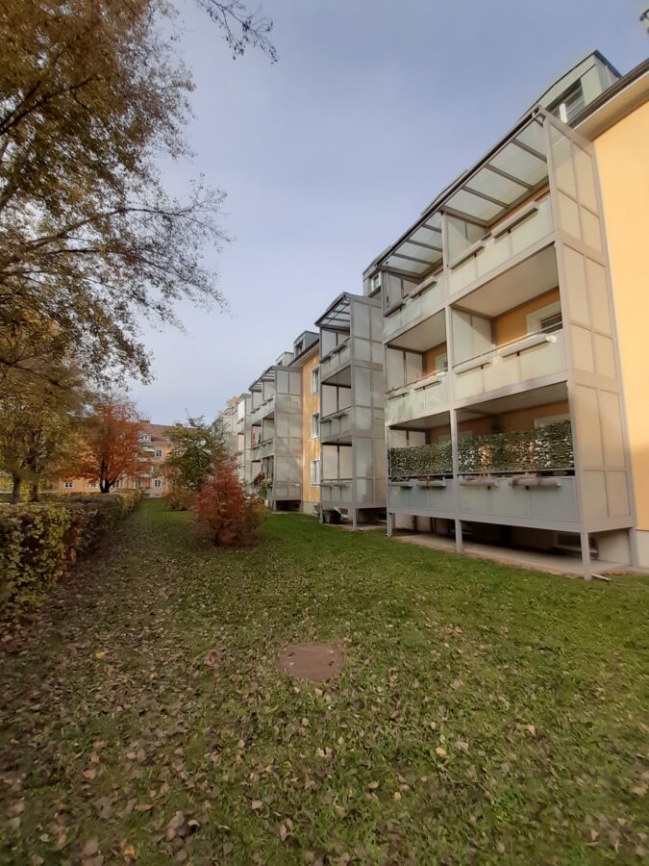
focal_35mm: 13
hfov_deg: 89.9
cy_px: 433
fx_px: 325
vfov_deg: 106.2
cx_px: 324
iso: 40
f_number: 2.2
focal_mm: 1.13
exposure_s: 1/638
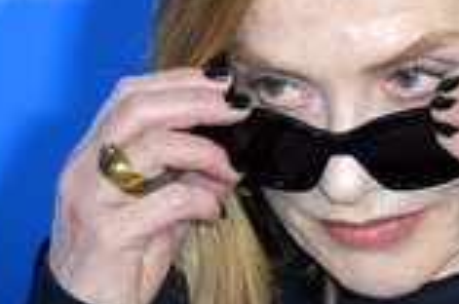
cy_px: 143
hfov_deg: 3.1
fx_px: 8411
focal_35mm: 661
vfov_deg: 2.1
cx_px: 382
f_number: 5.6
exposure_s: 1/250
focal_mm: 230
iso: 1000
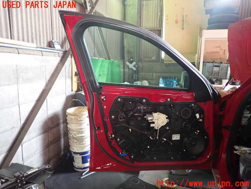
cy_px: 94
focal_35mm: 25
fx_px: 181
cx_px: 126
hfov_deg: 69.4
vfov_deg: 54.9
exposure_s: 1/30
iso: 250
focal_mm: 4.5
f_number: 2
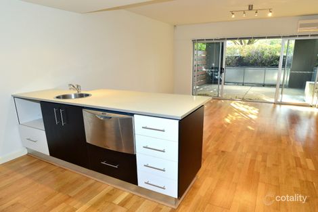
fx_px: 159
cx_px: 159
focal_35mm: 18
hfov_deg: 90.0
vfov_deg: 67.3
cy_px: 106
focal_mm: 18
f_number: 7.1
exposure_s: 1/60
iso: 1000
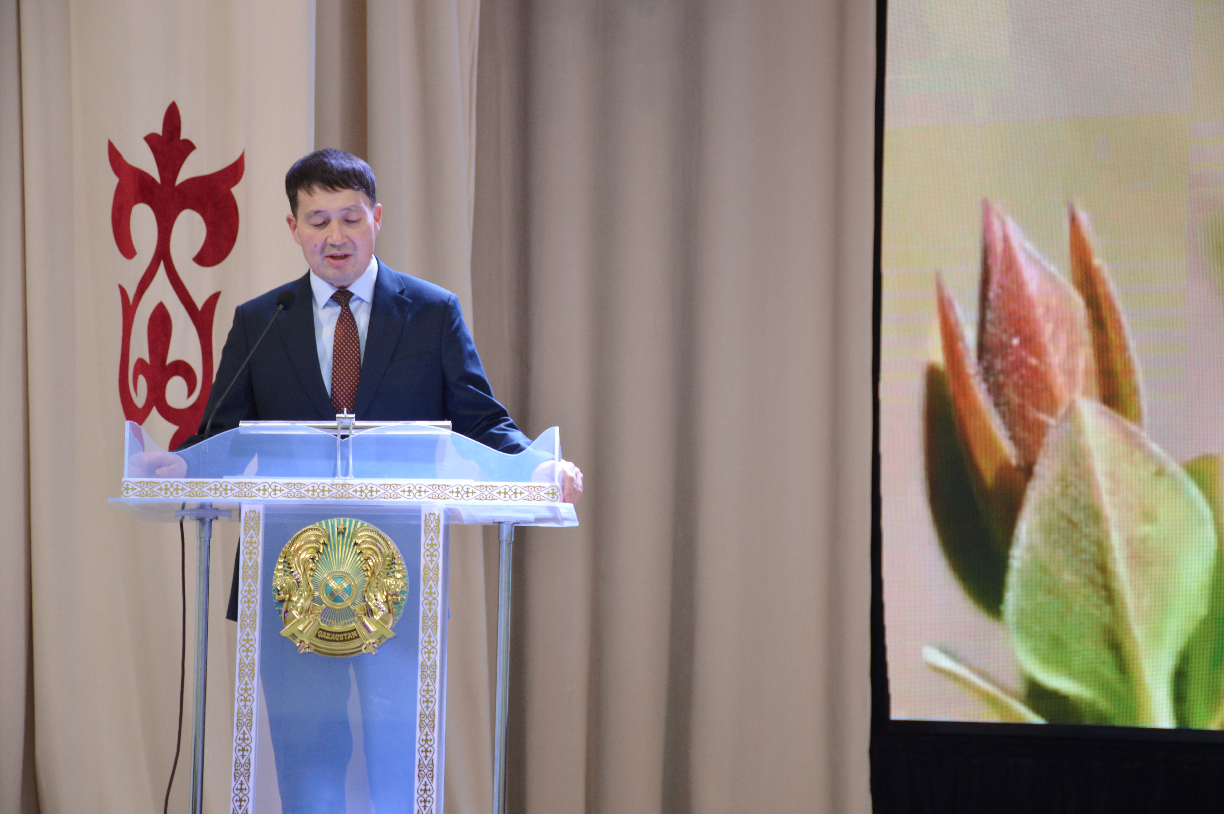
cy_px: 407
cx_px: 612
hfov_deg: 18.2
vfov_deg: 12.2
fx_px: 3822
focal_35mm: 112
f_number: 5
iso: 500
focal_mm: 75
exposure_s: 1/60
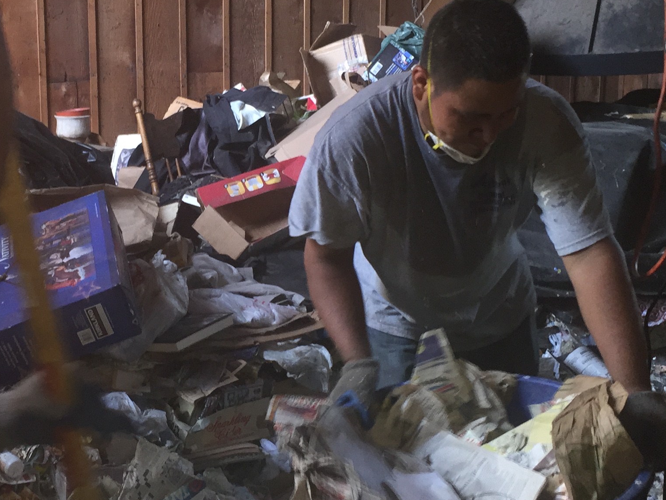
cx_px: 196
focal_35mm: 62
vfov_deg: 23.6
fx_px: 1193
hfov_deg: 30.8
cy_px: 223
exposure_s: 1/30
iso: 100
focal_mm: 4.15
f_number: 2.2
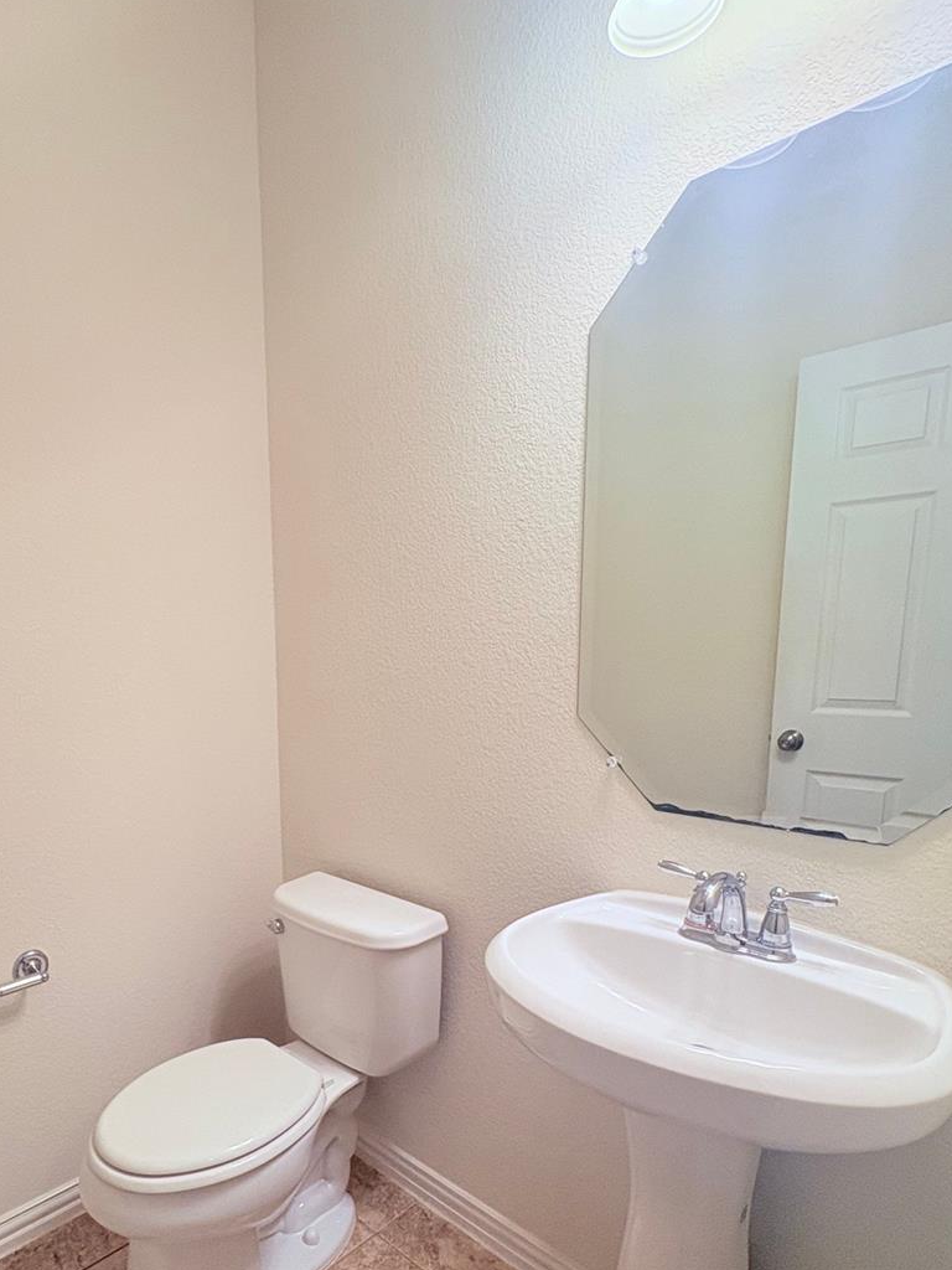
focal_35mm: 21
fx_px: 770
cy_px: 779
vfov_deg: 77.8
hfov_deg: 62.1
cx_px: 330
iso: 200
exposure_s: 1/120
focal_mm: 2.22
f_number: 2.2
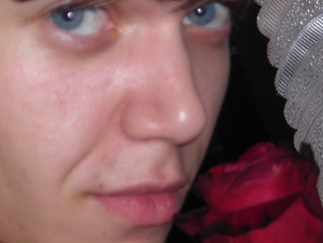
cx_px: 153
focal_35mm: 153
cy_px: 47
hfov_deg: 12.9
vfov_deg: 9.7
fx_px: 1429
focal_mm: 12.7
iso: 50
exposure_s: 1/60.1
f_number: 4.2
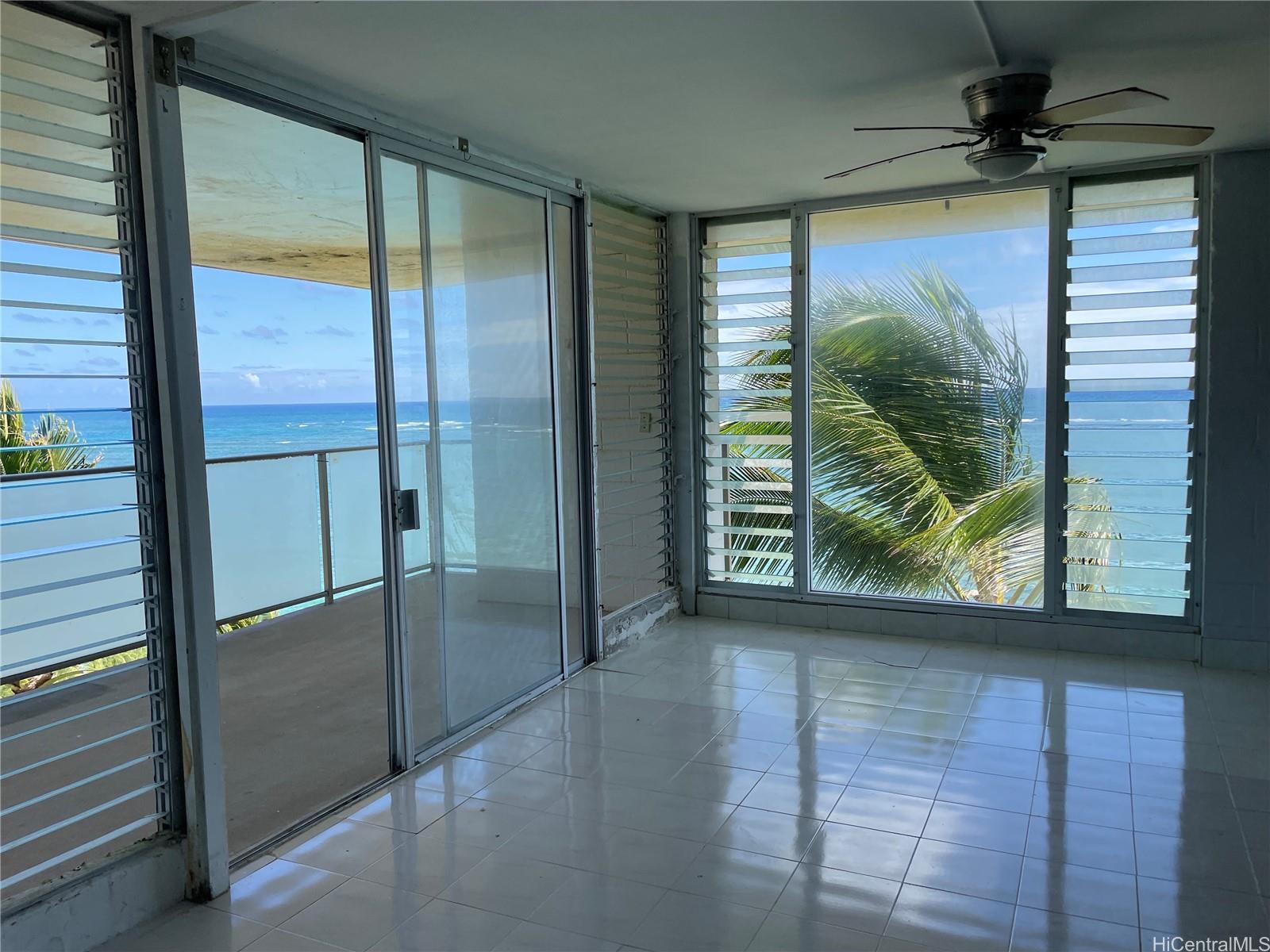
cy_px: 476
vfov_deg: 53.1
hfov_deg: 67.3
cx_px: 635
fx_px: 954
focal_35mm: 26
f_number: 1.6
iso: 32
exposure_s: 1/1221
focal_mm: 4.2
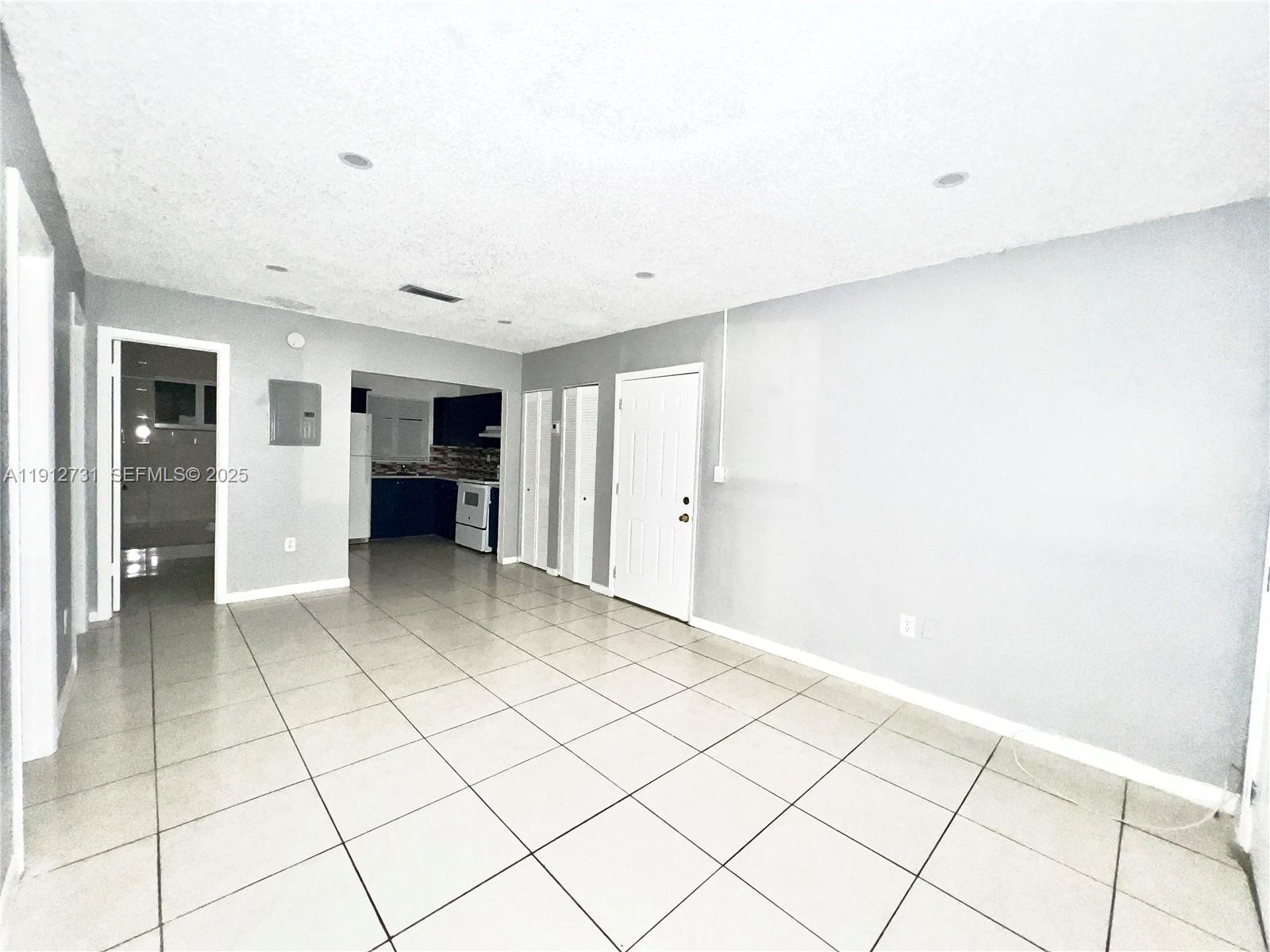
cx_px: 635
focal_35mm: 13
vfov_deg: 89.9
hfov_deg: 106.2
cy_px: 476
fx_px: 477
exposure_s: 1/16
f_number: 1.8
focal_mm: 1.57
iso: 250
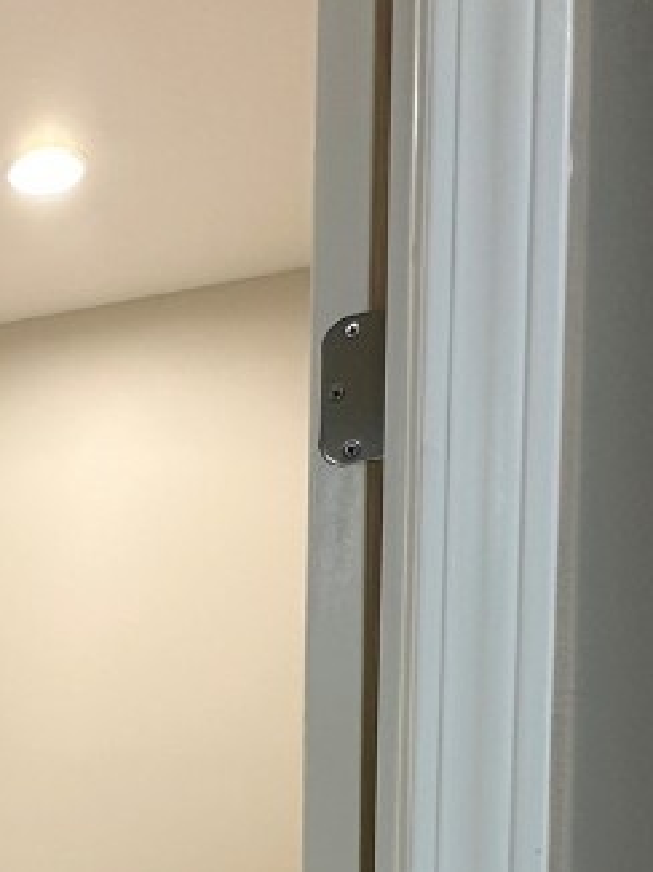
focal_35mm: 44
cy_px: 867
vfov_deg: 38.3
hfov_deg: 28.8
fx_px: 1108
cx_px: -118
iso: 160
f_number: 2.2
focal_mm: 2.22
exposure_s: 1/60
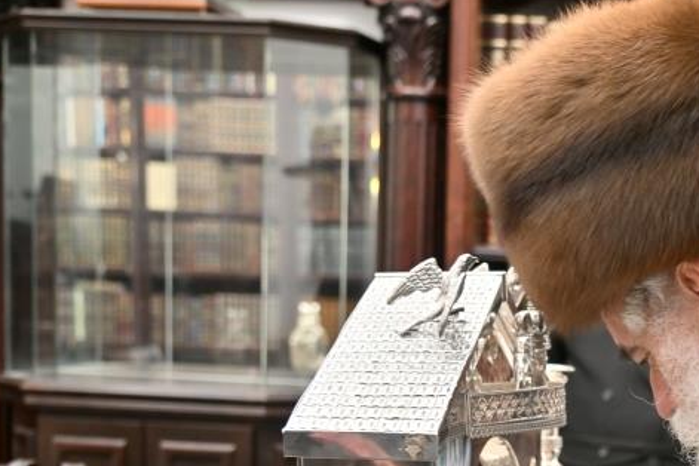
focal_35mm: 87
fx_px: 1689
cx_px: 671
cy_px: 486
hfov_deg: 22.6
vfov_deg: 15.4
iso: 400
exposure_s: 1/125
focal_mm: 40
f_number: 4
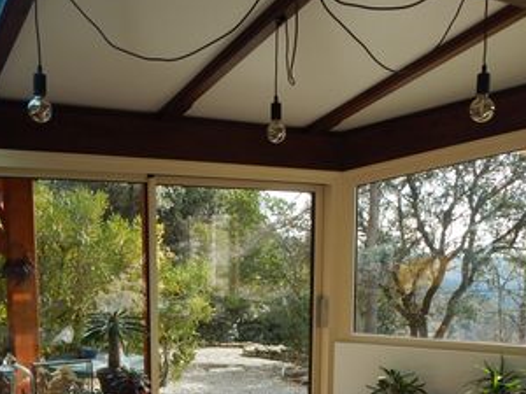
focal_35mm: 44
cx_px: 224
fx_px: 669
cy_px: 343
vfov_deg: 31.6
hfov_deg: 42.8
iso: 125
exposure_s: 1/400
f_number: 3
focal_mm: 4
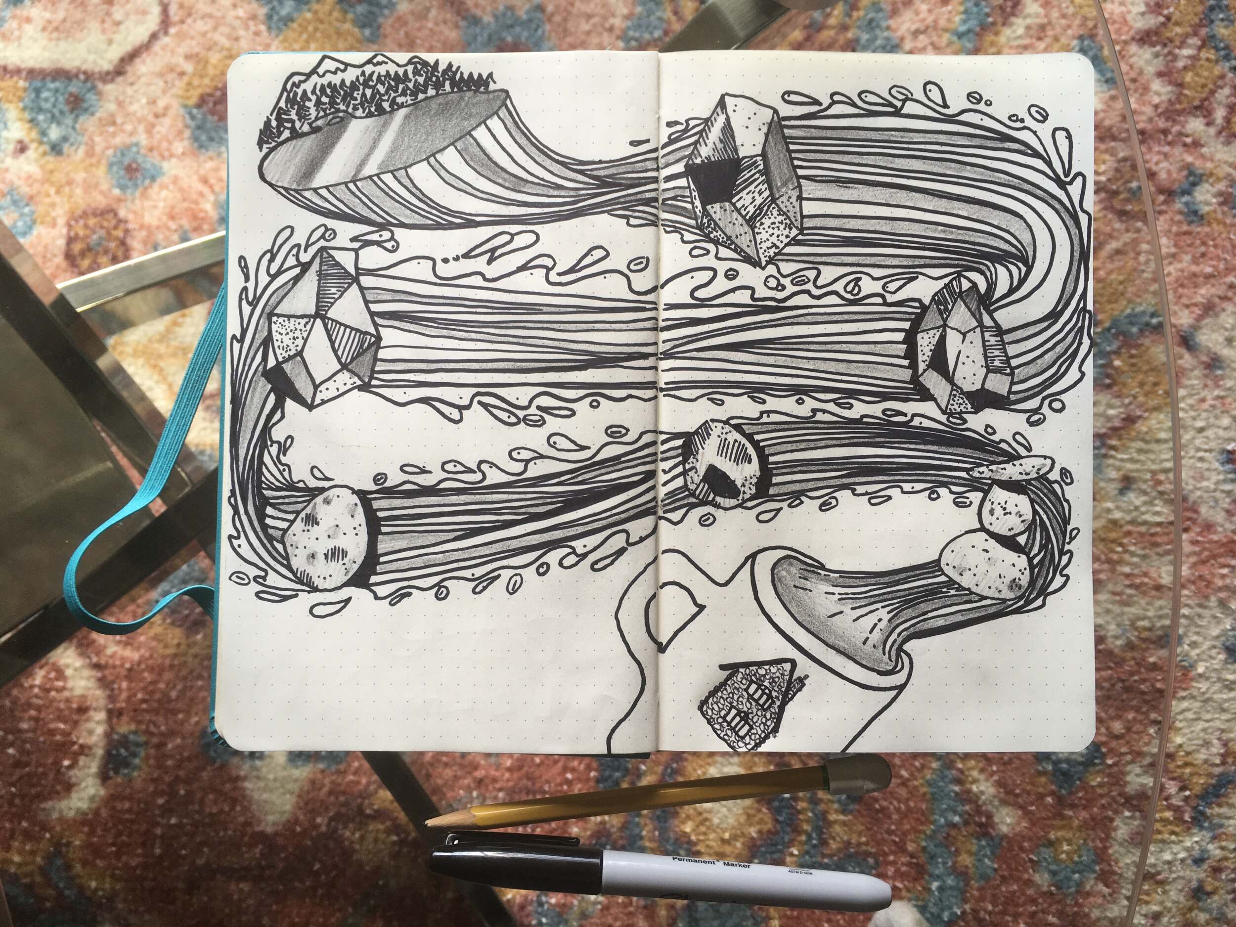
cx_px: 618
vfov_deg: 48.2
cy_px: 464
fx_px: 1035
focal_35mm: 29
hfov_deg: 61.7
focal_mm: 4.15
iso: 25
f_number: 2.2
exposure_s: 1/60
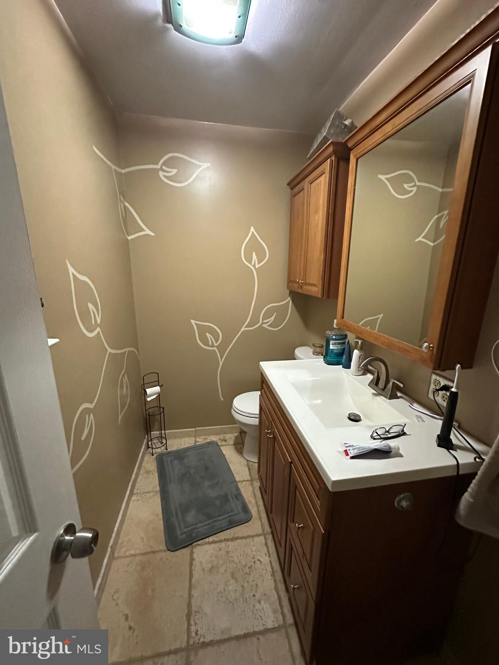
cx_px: 250
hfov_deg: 85.7
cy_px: 332
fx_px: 269
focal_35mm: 14
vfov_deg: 102.1
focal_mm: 2.22
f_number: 2.2
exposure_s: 1/60
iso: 1000
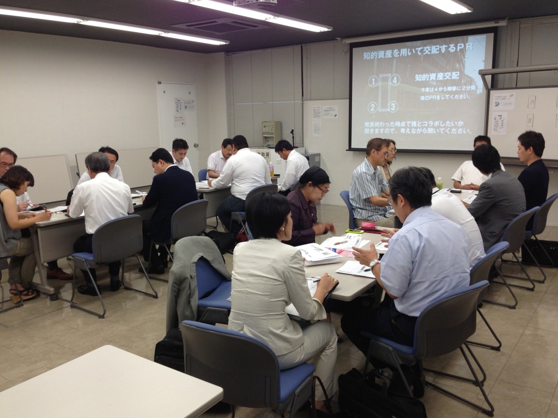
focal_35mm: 33
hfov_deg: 55.4
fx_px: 532
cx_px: 279
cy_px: 209
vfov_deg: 42.9
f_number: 2.4
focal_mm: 4.13
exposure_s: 1/60
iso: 64
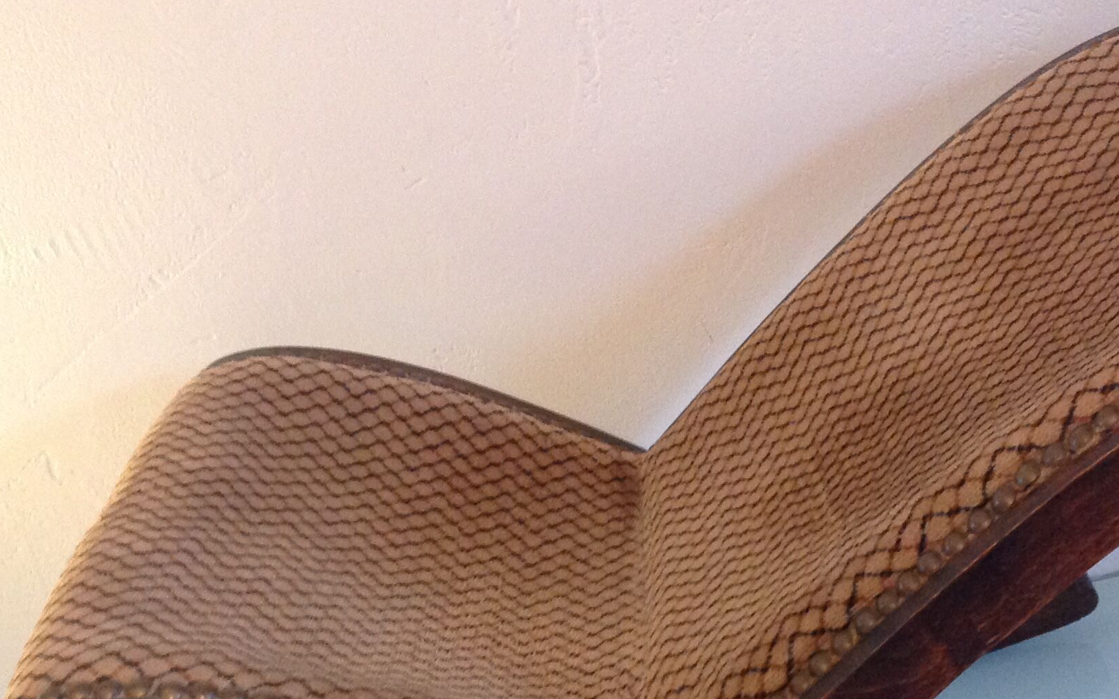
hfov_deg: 34.4
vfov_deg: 21.6
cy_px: 590
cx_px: 666
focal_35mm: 59
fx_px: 1799
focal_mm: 4.28
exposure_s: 1/15
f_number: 2.4
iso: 320
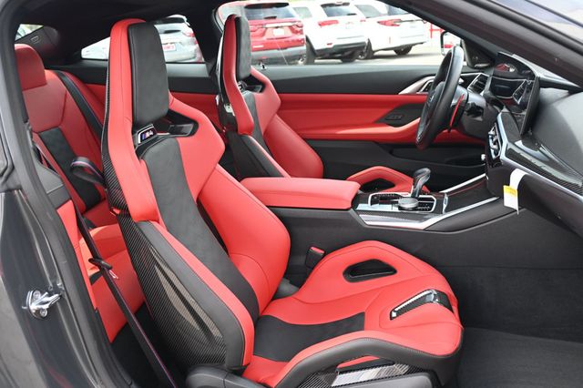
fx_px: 510
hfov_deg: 59.5
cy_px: 194
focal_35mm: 32
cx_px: 292
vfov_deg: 41.7
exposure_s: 1/125
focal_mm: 21
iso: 400
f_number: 4
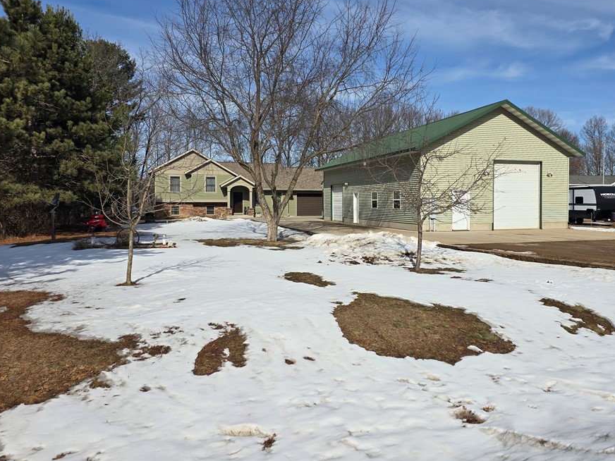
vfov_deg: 51.2
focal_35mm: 27
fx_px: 480
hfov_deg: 65.1
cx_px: 342
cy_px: 204
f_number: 1.7
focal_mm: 6.3
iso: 12
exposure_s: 1/1399
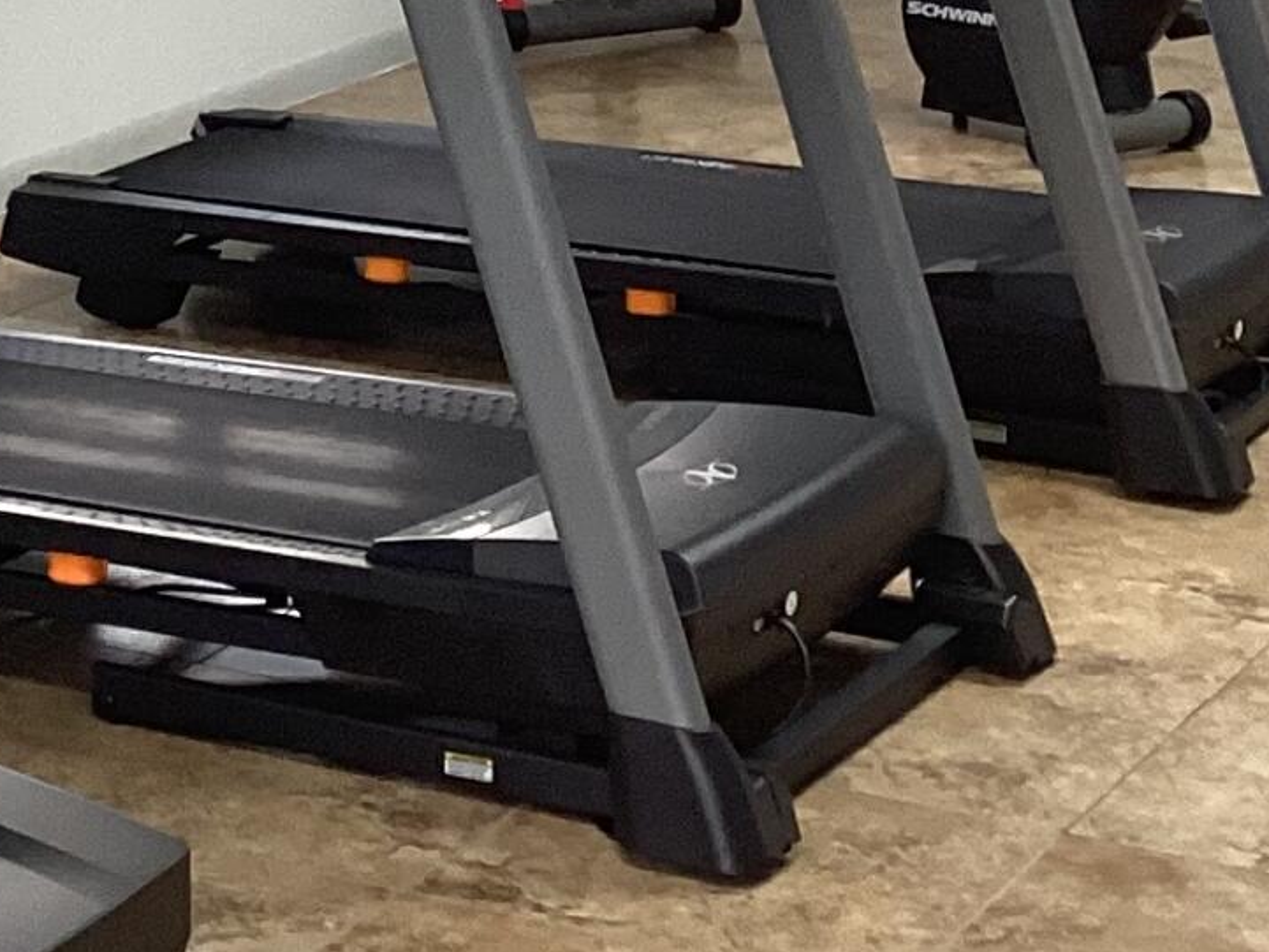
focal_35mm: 129
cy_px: -146
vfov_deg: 11.3
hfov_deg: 15.1
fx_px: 4730
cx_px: 164
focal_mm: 3.3
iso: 125
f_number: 2.4
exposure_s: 1/60
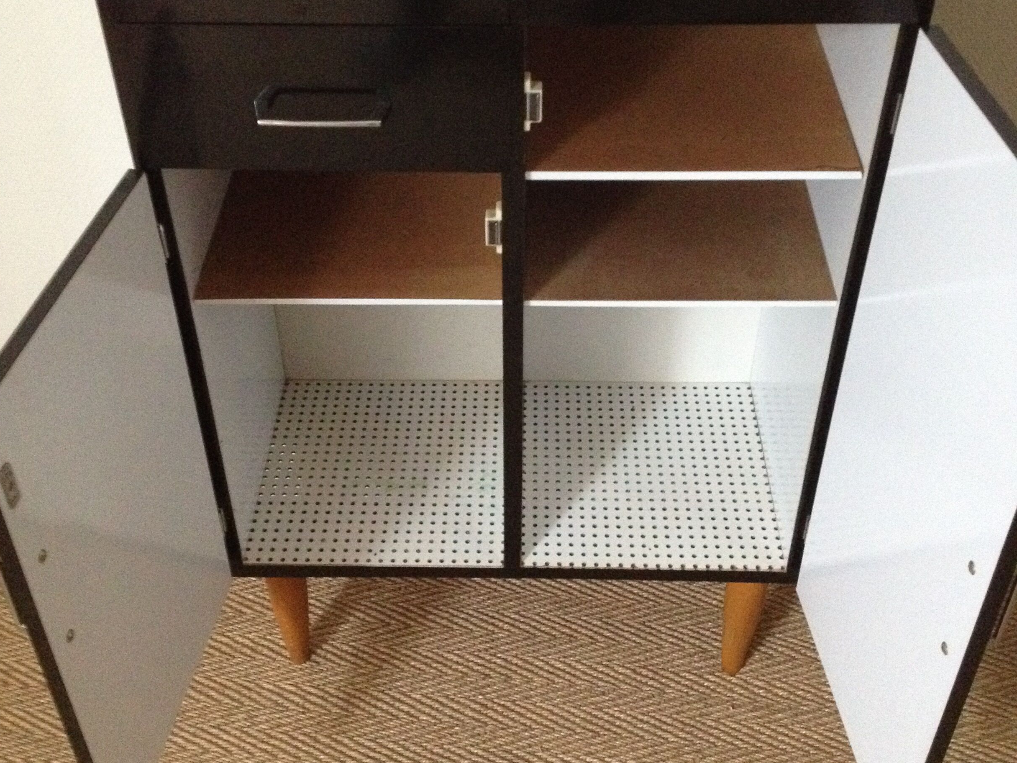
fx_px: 1381
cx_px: 506
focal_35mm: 47
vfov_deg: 30.8
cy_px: 301
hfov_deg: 40.4
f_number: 2.4
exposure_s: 1/15
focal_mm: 4.28
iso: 640
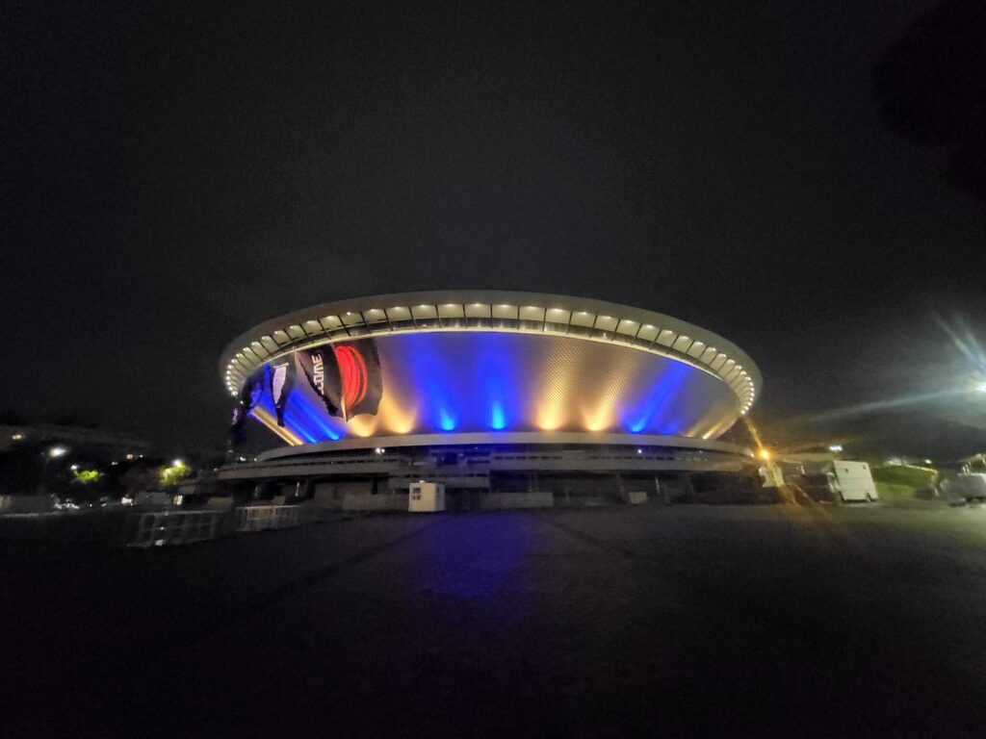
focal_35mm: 13
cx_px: 493
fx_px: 370
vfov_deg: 89.9
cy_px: 370
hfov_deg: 106.2
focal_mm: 1.74
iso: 2500
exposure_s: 1/17
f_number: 2.2
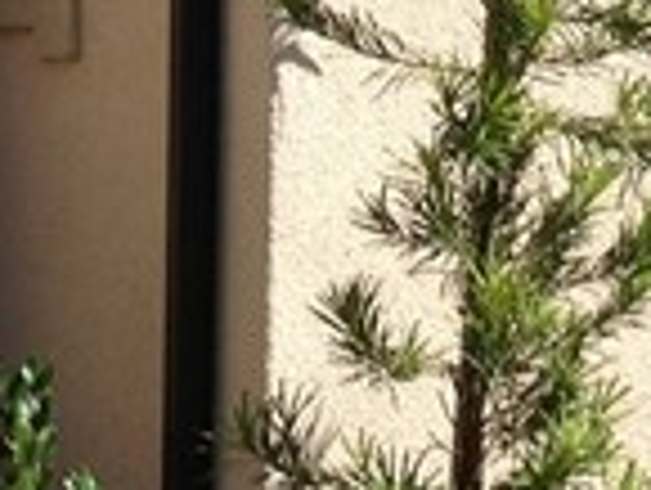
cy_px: -620
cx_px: 781
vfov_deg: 5.8
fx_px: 4649
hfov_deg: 7.9
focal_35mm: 247
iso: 50
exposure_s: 1/1577
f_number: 2.4
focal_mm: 4.28
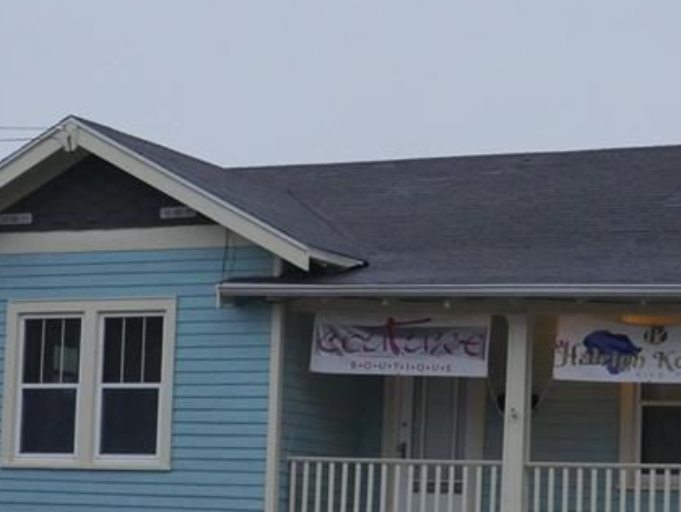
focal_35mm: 122
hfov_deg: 16.1
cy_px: 395
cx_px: 300
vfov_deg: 12.1
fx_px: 2402
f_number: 5.3
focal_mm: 25
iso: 2500
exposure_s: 1/250
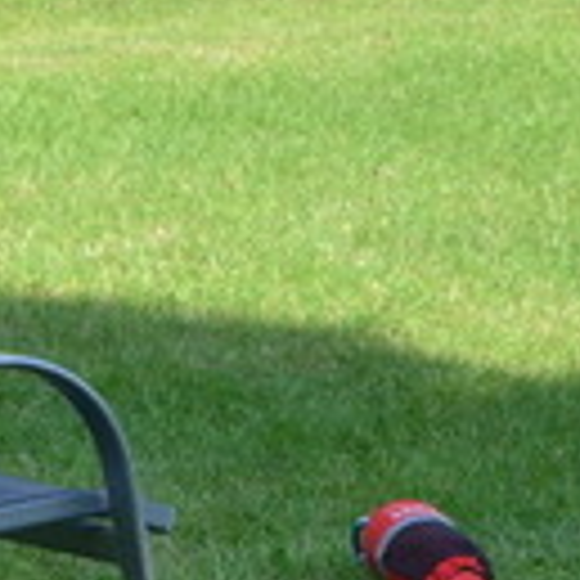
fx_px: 5573
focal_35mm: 294
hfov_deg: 5.7
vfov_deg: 6.0
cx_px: -859
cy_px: 454
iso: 800
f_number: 11
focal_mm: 42
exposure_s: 1/500
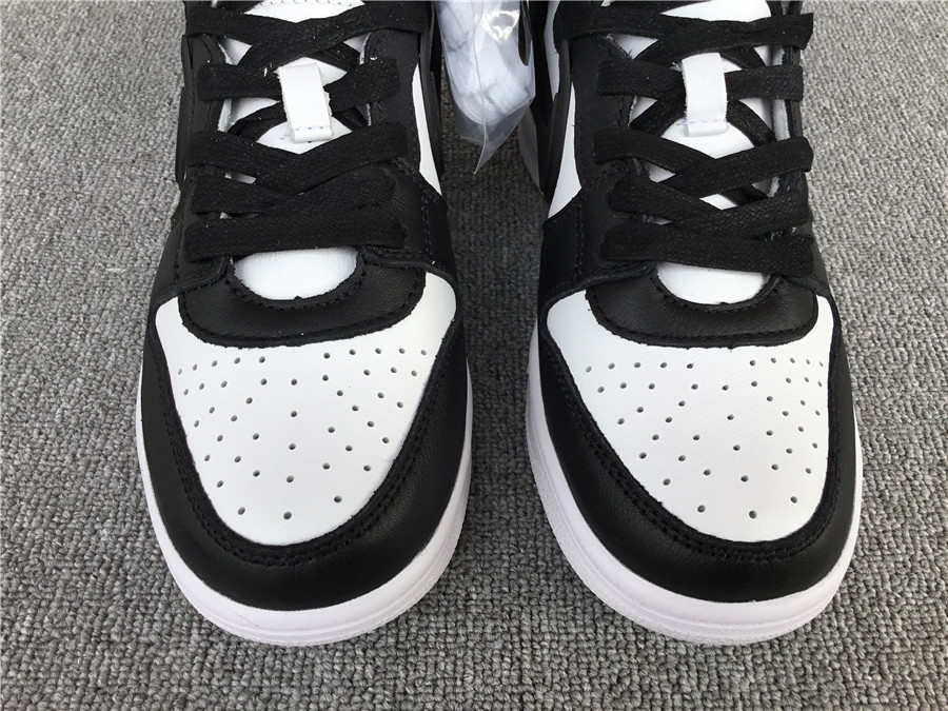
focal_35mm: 31
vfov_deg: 45.4
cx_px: 474
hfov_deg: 58.4
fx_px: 849
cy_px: 356
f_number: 2.4
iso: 25
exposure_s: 1/384
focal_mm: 3.3
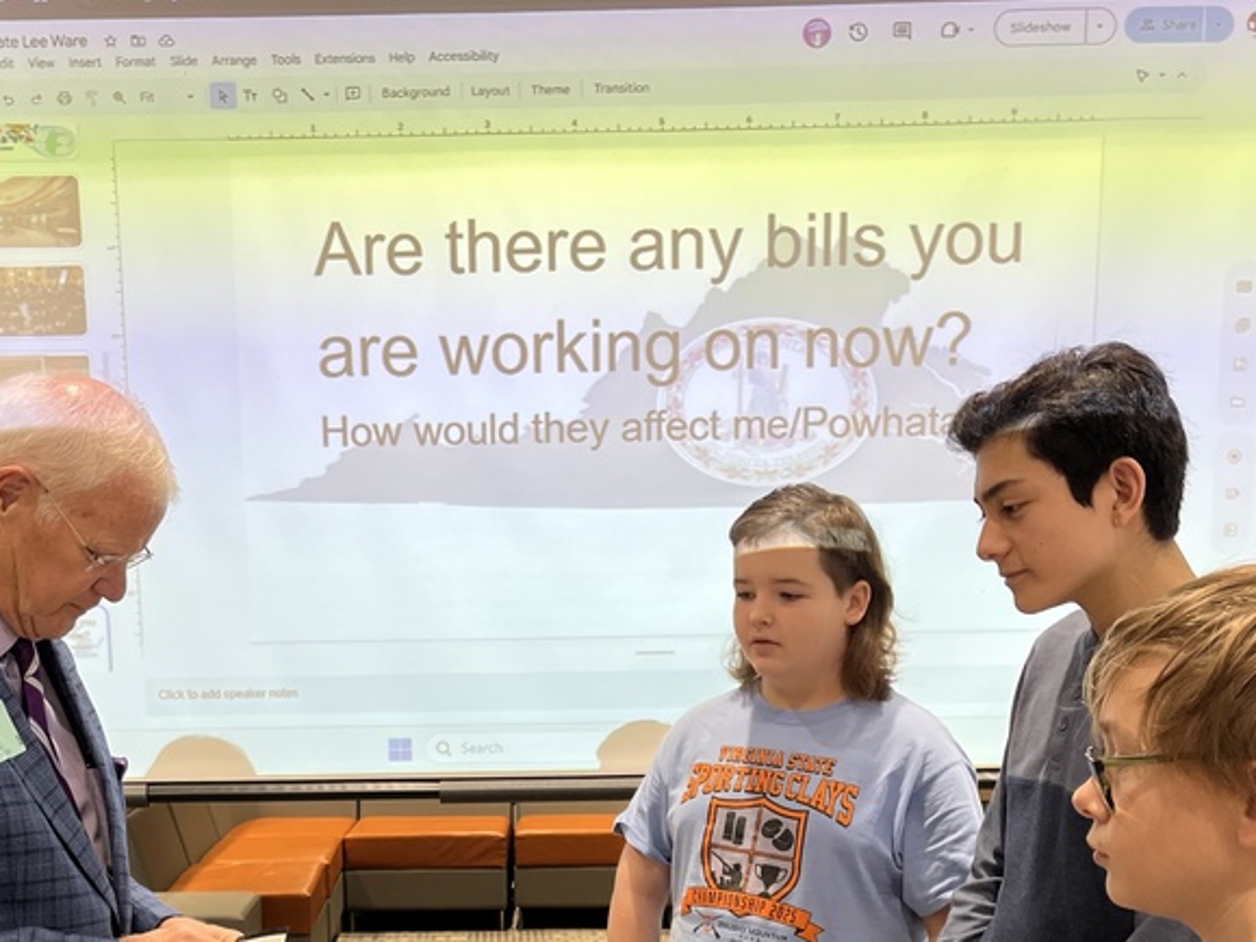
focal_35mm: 46
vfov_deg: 30.3
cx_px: 505
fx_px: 1669
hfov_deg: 41.1
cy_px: 829
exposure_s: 1/90
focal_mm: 5.1
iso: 64
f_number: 1.6
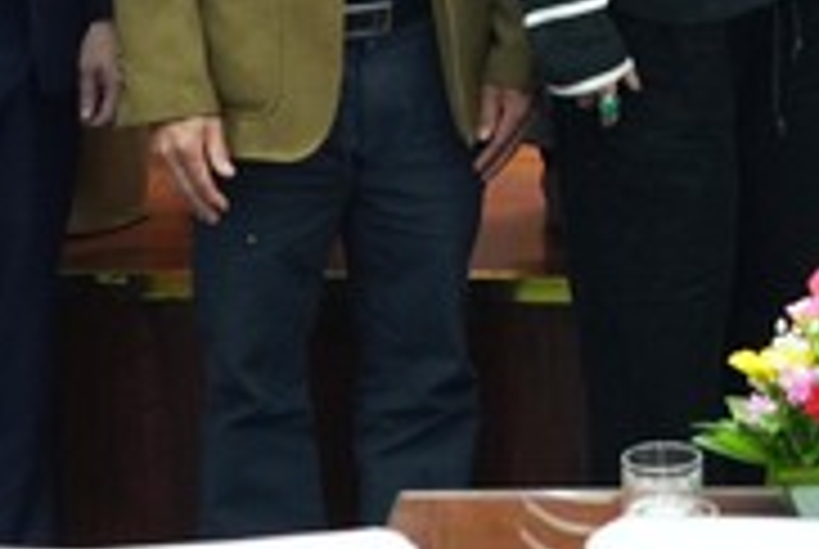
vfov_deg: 6.7
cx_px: 1066
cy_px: -893
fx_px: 4375
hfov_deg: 10.5
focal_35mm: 192
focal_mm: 35
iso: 1600
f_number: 3.2
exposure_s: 1/160
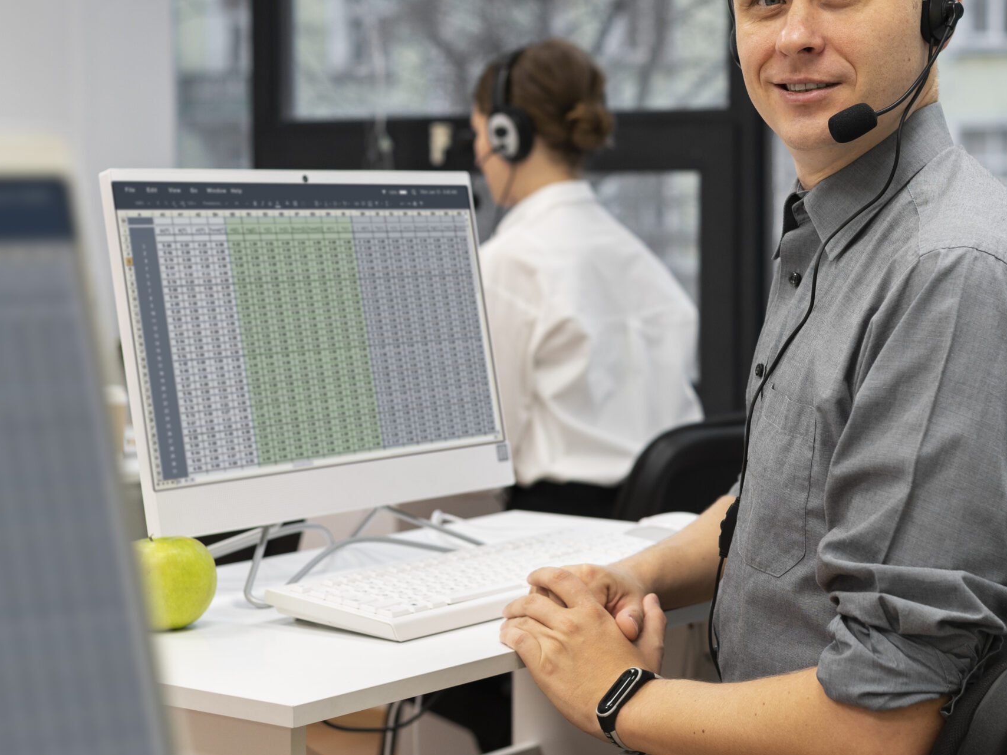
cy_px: 313
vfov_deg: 20.4
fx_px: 2095
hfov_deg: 26.9
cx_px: 638
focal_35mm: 72
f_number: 3.2
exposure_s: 1/200
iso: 800
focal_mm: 50
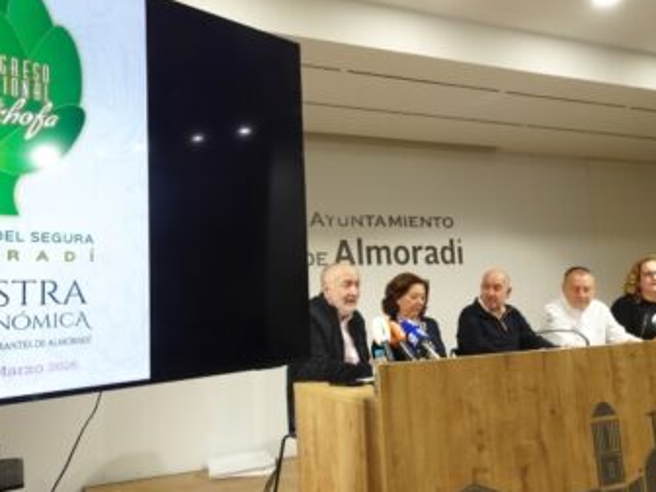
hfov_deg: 59.9
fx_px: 569
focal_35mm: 30
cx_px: 312
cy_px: 241
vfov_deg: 46.8
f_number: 3.5
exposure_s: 1/30
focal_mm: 4.25
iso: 250
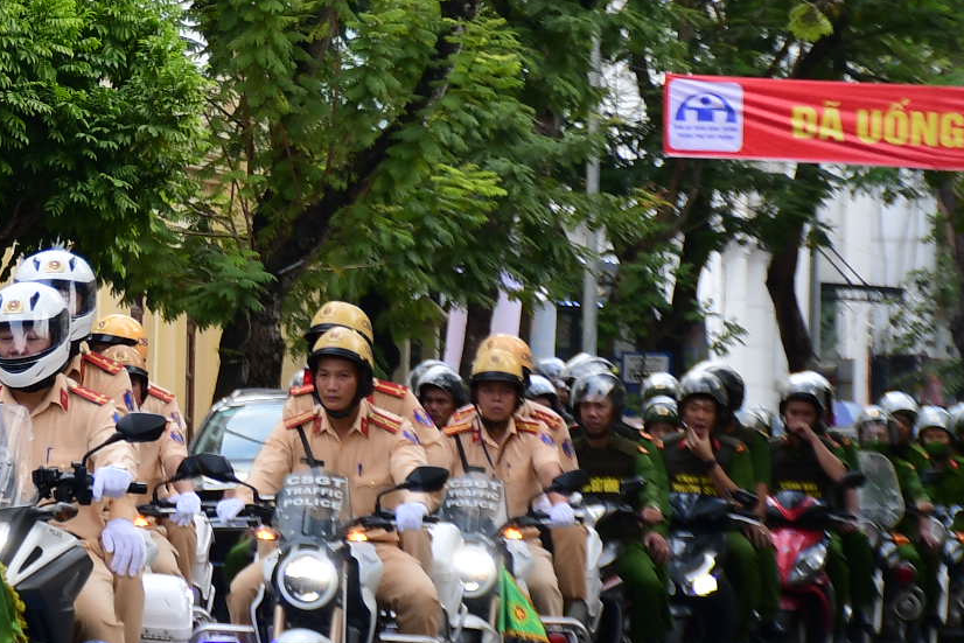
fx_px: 9480
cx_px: -54
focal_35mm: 354
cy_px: 189
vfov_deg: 3.9
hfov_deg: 5.8
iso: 250
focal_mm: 70
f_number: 5
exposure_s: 1/200
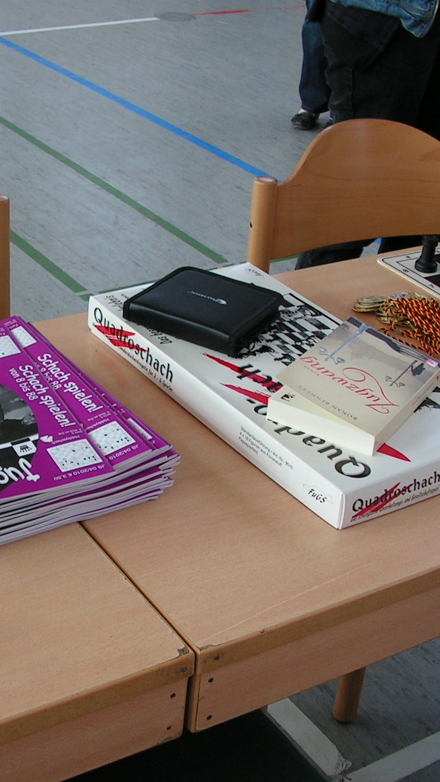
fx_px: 1182
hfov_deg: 20.9
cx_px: 112
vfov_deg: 36.6
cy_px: 421
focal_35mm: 57
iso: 80
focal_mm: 6
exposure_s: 1/40
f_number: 3.2
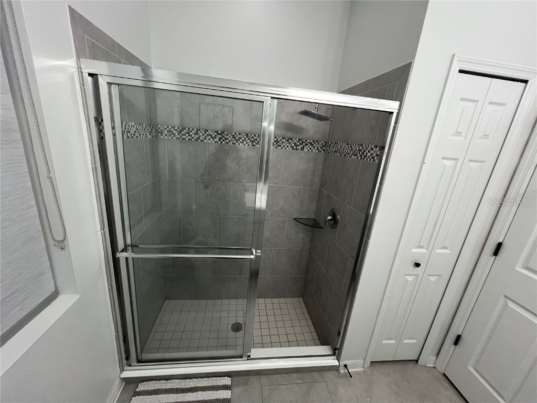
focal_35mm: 13
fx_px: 202
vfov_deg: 89.9
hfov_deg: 106.2
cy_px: 202
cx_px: 268
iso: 200
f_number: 1.8
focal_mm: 1.57
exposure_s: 1/120
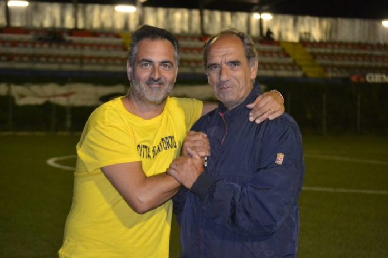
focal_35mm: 93
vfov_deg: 14.7
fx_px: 1002
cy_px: 129
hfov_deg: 21.9
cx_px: 194
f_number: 4.2
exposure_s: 1/60
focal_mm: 62
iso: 3200
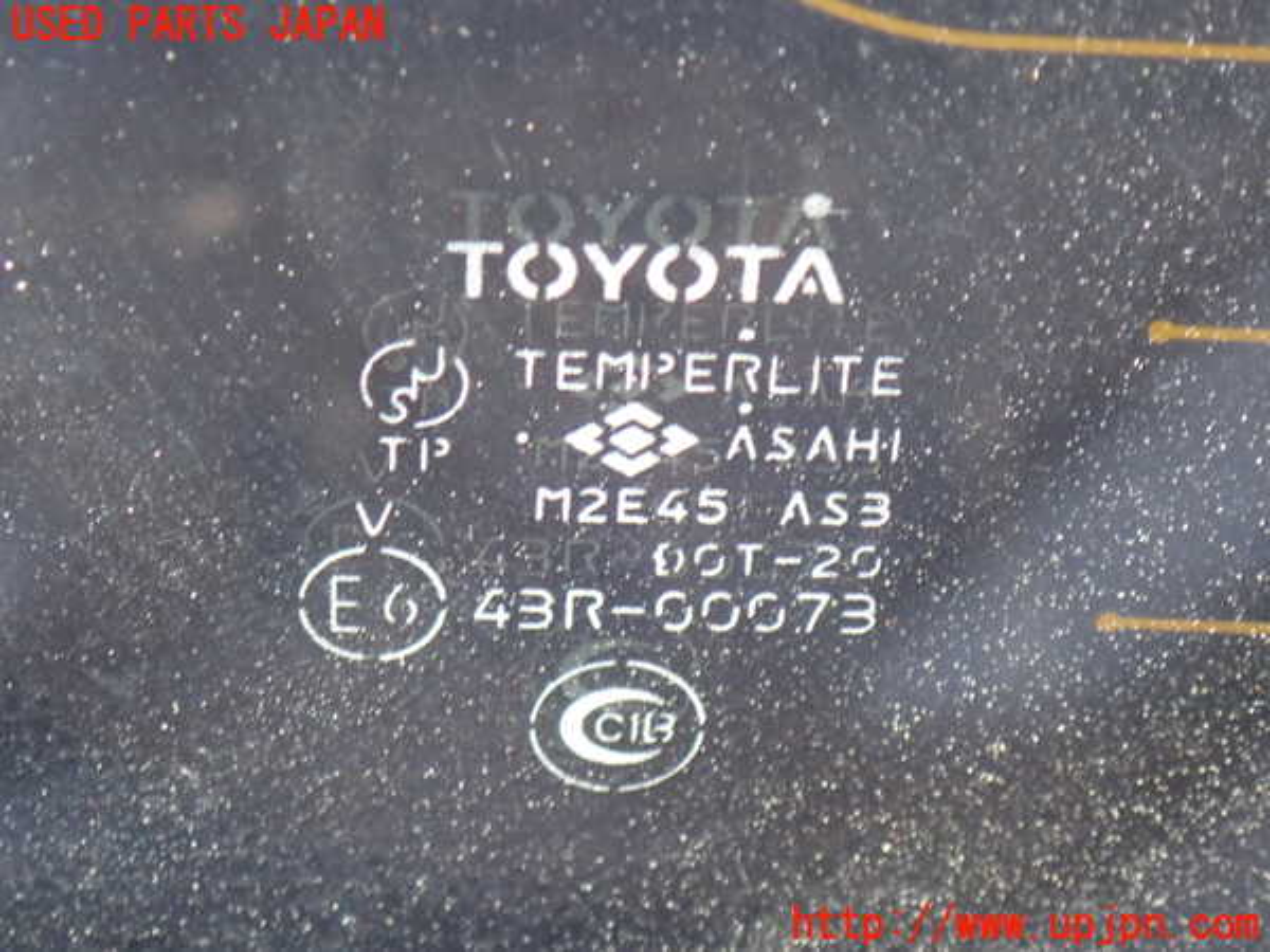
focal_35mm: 100
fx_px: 3669
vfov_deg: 14.8
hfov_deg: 19.6
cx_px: 635
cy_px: 476
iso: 800
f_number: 4.9
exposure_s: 1/25
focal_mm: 18
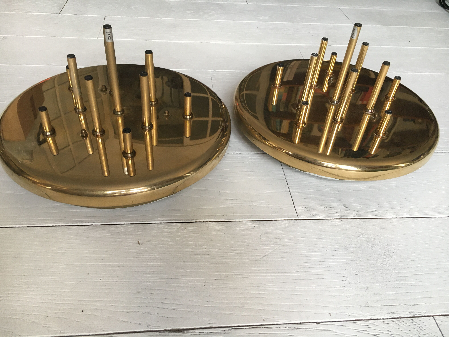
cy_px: 168
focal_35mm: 29
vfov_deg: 48.2
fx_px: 376
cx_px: 224
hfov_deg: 61.7
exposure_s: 1/33
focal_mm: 4.15
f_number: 2.2
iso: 50
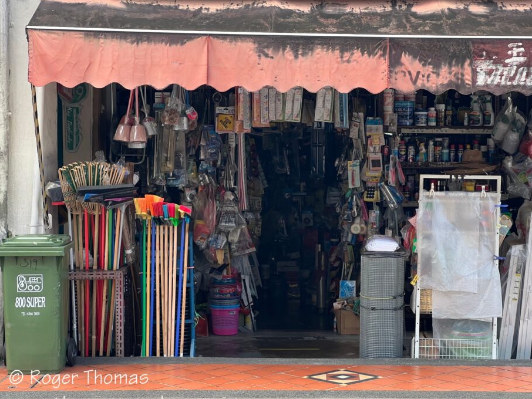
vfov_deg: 17.0
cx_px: 299
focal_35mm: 87
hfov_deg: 22.5
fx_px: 1337
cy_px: 214
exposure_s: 1/99
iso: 32
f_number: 2.8
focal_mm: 9
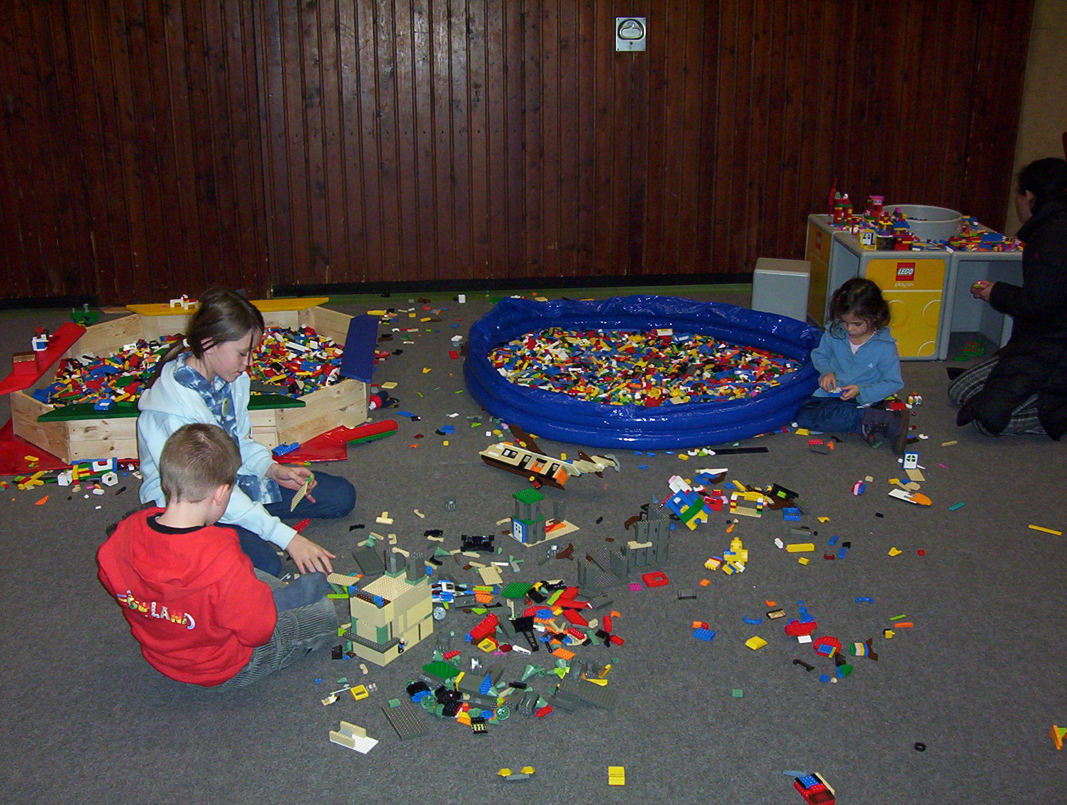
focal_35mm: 43
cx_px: 534
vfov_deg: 33.7
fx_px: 1329
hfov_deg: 43.8
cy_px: 402
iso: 140
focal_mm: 5.77
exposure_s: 1/60
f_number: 2.73
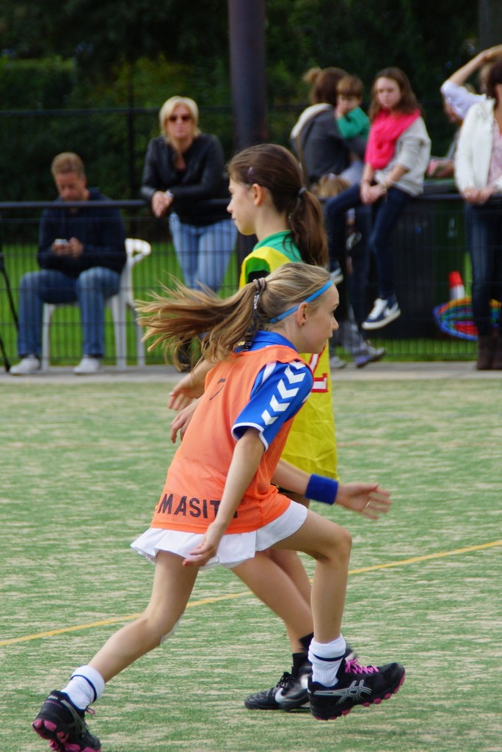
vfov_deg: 9.8
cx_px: 251
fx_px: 4386
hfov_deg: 6.6
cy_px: 376
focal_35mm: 210
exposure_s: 1/250
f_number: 6.3
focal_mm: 140
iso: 160
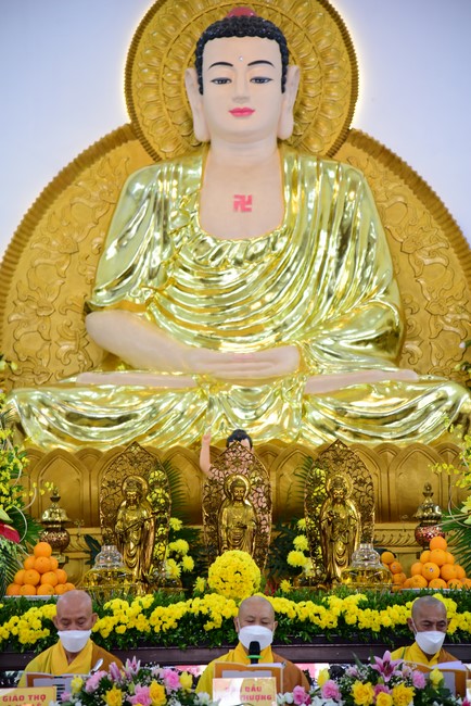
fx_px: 2352
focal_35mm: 120
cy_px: 353
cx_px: 236
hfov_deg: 11.4
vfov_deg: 17.1
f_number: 4
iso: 800
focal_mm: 120
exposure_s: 1/50
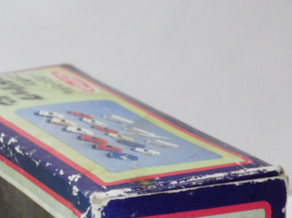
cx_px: 10
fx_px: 1458
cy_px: 197
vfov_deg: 8.5
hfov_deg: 11.3
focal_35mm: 173
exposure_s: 1/50
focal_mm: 15.6
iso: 800
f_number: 4.4
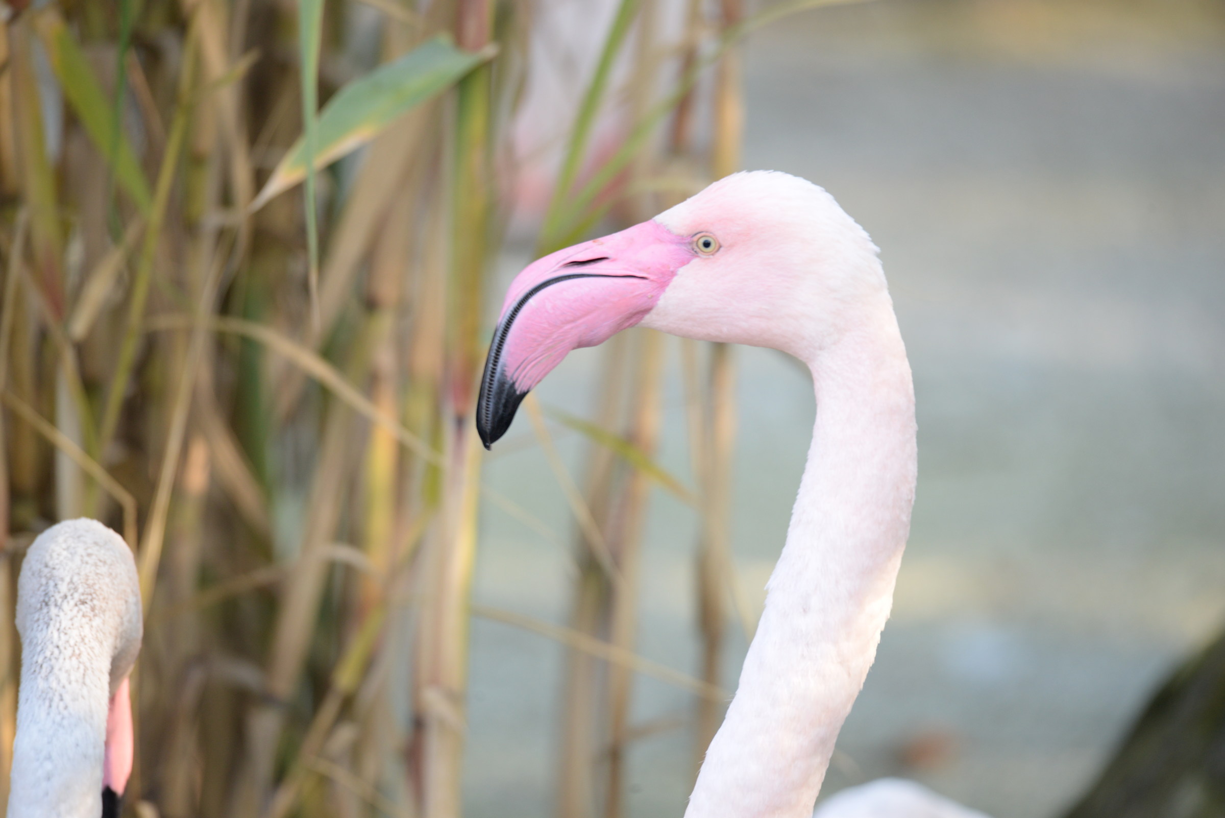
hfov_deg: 3.4
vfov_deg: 2.3
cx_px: 612
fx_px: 20423
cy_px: 409
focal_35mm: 600
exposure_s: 1/125
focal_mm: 600
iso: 800
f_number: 8
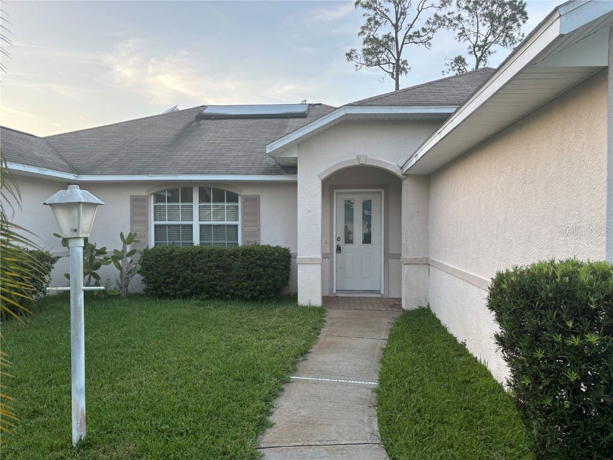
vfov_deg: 53.1
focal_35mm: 26
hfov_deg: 67.3
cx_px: 306
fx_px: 460
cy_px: 230
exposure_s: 1/159
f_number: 1.6
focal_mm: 5.96
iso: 50
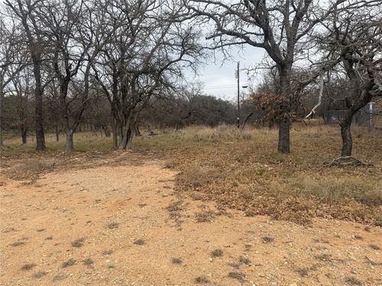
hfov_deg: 71.6
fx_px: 265
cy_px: 143
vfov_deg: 56.8
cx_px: 191
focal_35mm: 24
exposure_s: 1/1018
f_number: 1.78
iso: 80
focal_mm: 6.76
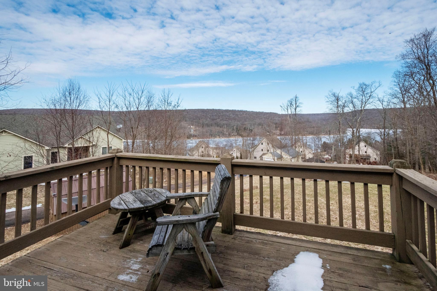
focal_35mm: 15
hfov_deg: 100.4
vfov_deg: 77.3
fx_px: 182
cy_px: 146
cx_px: 218
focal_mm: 10
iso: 800
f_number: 18
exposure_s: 1/320
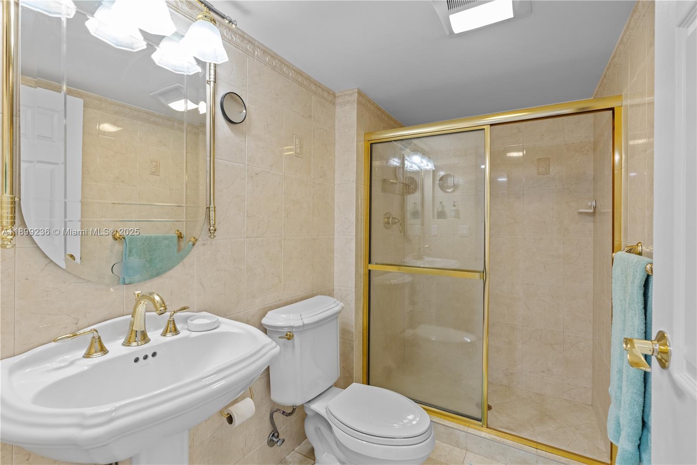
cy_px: 232
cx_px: 348
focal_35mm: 16
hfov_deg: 96.7
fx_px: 310
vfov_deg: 73.7
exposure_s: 1/3
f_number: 8
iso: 400
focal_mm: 16
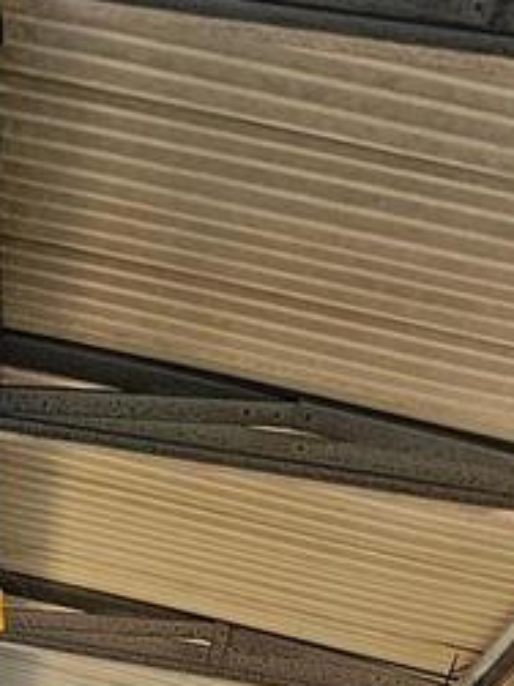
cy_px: 1643
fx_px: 2794
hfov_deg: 9.8
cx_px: -503
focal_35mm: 141
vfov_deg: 11.6
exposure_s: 1/207
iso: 125
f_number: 1.7
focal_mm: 6.3
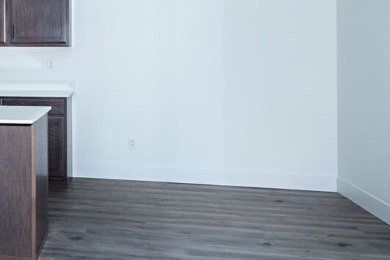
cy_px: 51
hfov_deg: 34.6
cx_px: -18
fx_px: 553
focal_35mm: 51
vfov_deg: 26.0
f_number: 6.3
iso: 200
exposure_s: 1/125
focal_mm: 16
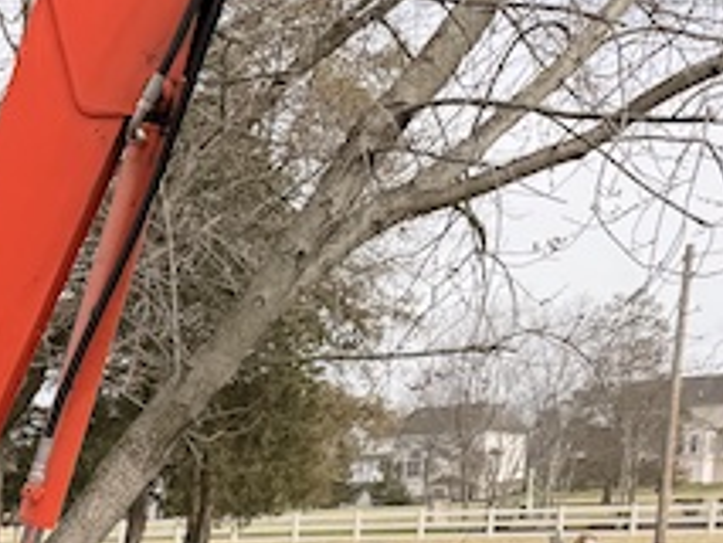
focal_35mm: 90
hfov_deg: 19.0
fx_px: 1881
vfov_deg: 14.7
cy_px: 923
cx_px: -380
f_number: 1.78
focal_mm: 6.76
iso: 80
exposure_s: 1/2525
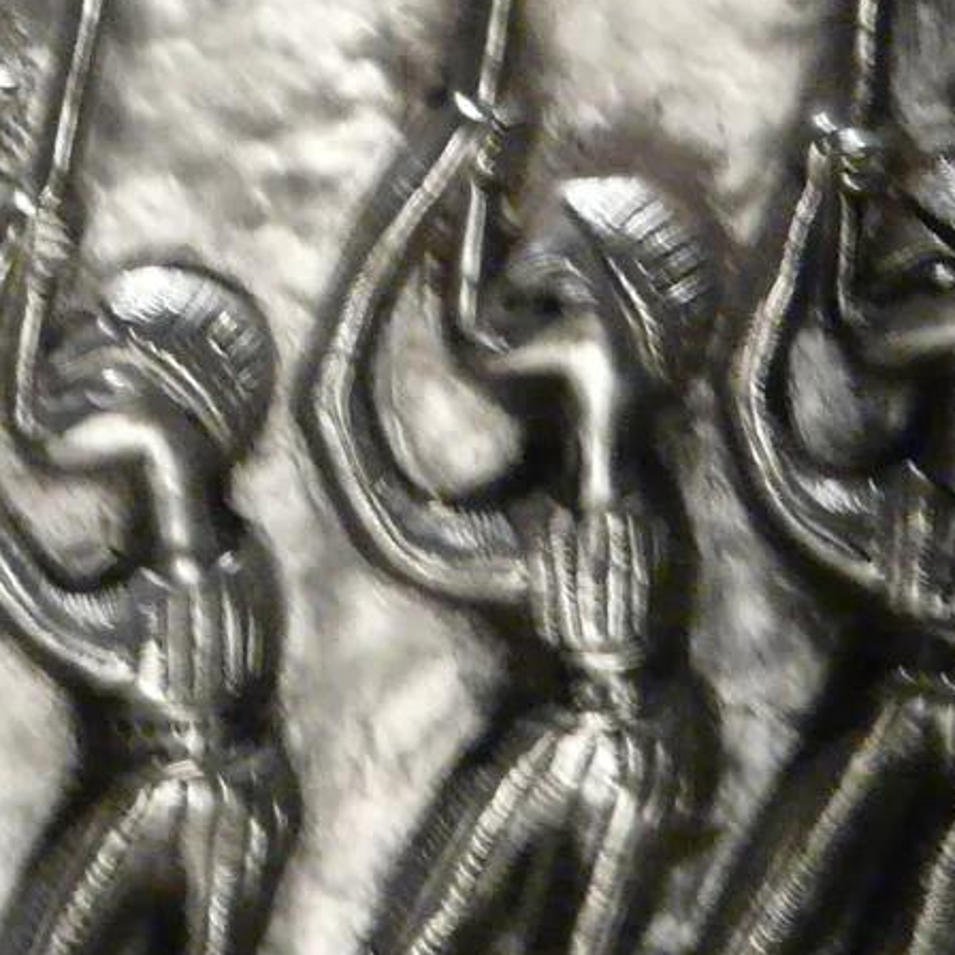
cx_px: -275
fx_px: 21069
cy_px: 72
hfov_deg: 2.6
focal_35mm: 675
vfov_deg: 2.6
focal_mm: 35.2
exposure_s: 1/10
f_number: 3.6
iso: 400
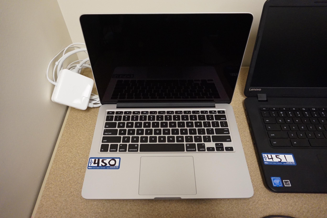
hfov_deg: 73.7
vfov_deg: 53.1
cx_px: 164
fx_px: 218
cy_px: 109
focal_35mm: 24
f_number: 3.5
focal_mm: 16
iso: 2500
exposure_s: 1/160
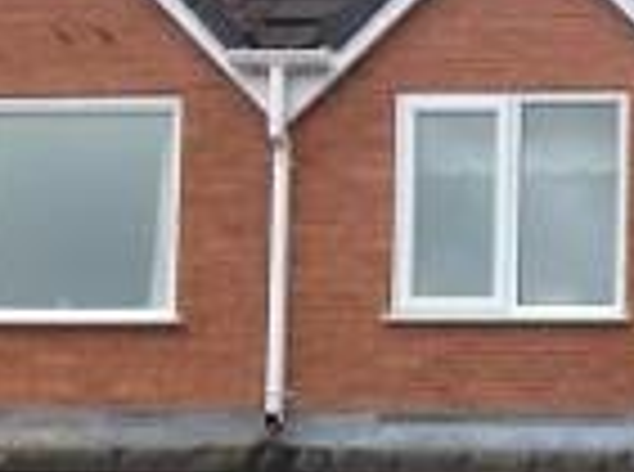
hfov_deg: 13.2
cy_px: 704
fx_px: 2649
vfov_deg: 9.9
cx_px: 789
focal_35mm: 145
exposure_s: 1/444
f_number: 2.4
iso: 50
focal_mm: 4.28
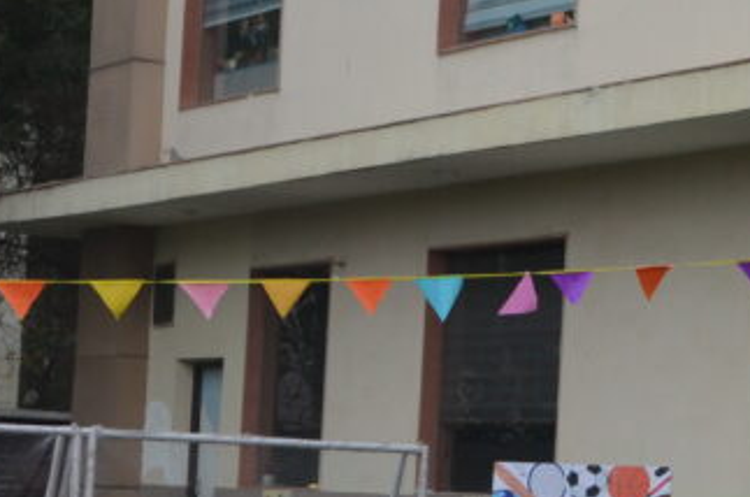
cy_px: 204
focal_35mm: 167
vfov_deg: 8.2
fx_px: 3464
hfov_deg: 12.2
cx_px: 711
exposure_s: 1/1000
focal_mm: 35
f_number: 5
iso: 560
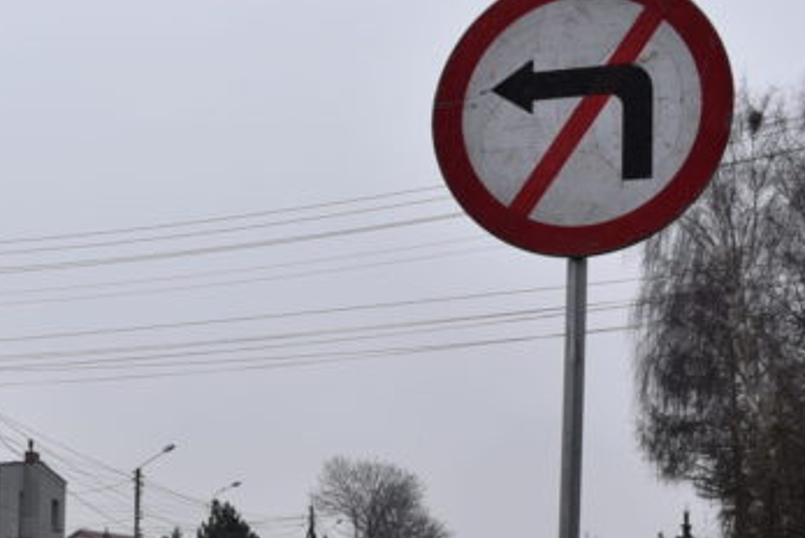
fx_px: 1857
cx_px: 23
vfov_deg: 16.2
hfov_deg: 23.5
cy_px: 514
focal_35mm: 83
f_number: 9
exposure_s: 1/320
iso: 200
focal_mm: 24
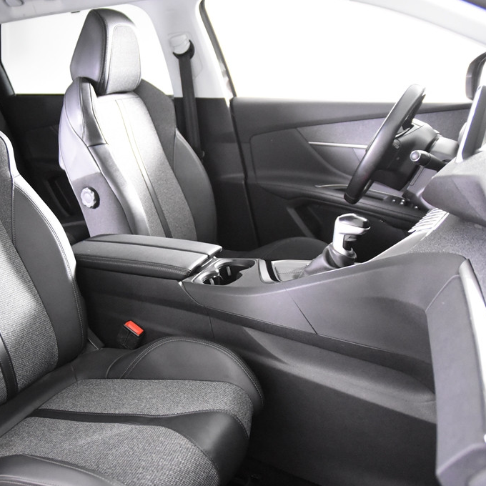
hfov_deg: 48.5
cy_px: 243
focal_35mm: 33
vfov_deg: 50.2
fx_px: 518
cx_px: 129
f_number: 2.8
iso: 6400
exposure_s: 1/25
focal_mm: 17
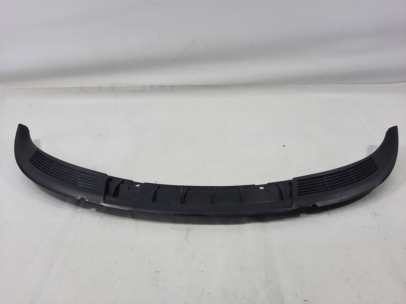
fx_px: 293
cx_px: 203
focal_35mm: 25
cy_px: 152
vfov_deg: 54.9
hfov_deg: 69.4
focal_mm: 4.6
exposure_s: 1/100
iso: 40
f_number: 2
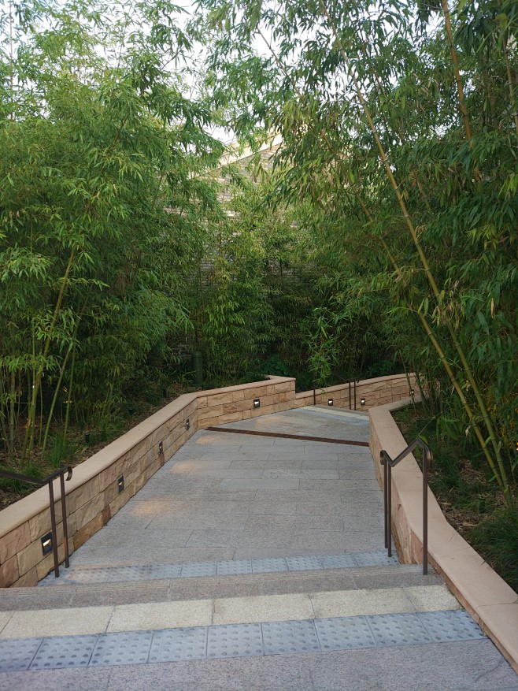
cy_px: 346
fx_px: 559
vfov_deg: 63.4
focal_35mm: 28
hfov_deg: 49.8
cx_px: 259
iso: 144
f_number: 2
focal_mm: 4.26
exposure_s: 1/100
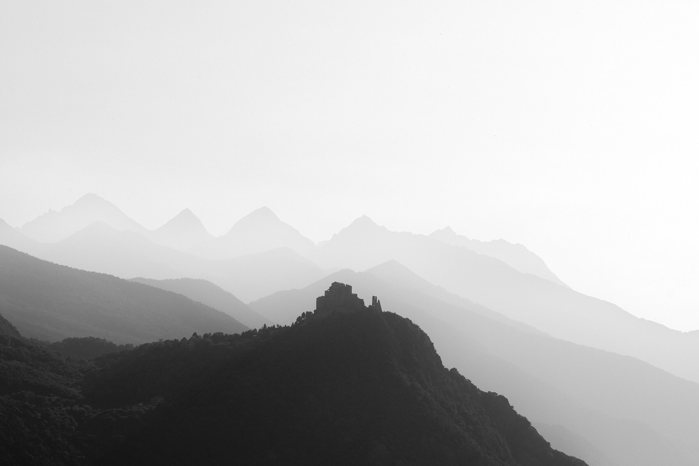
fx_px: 4077
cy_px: 233
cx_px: 350
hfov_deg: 9.8
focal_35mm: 210
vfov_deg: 6.5
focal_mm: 140
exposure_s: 1/2500
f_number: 8
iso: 360
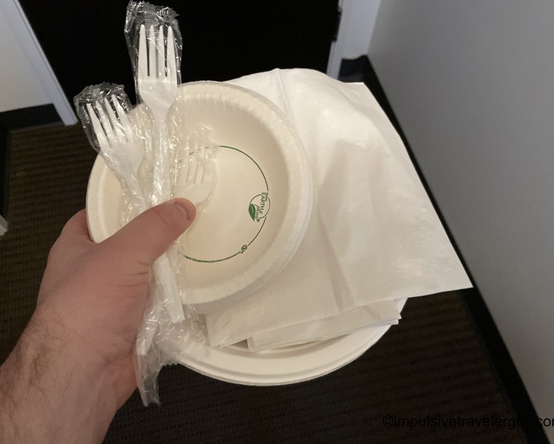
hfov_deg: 62.1
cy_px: 215
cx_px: 258
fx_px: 459
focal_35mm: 28
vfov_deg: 51.5
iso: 640
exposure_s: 1/40
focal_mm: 4.2
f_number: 1.6
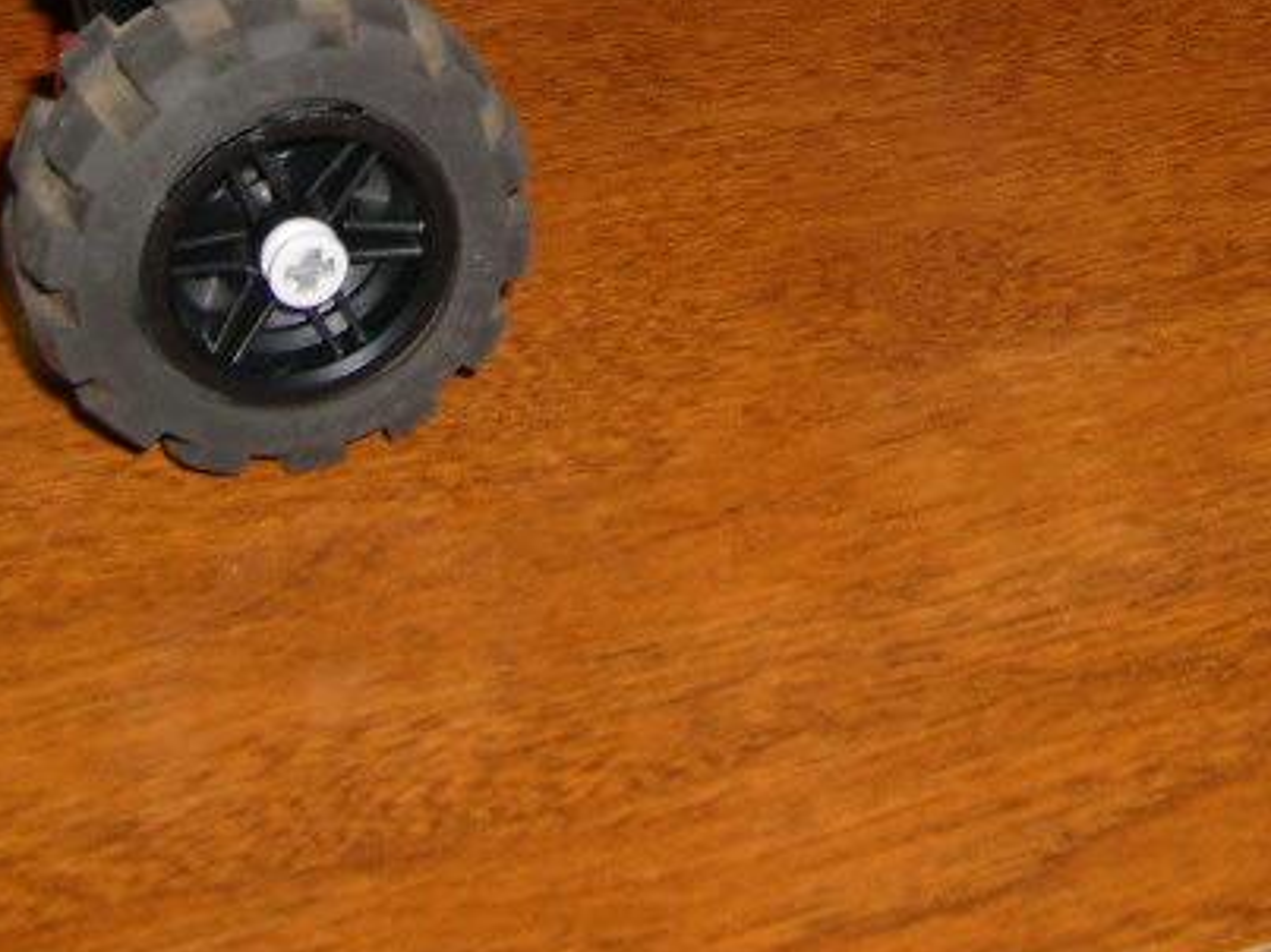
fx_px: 3267
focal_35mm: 89
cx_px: 719
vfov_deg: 15.9
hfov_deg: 22.0
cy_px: -227
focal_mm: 5.8
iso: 100
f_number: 2.8
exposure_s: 1/45
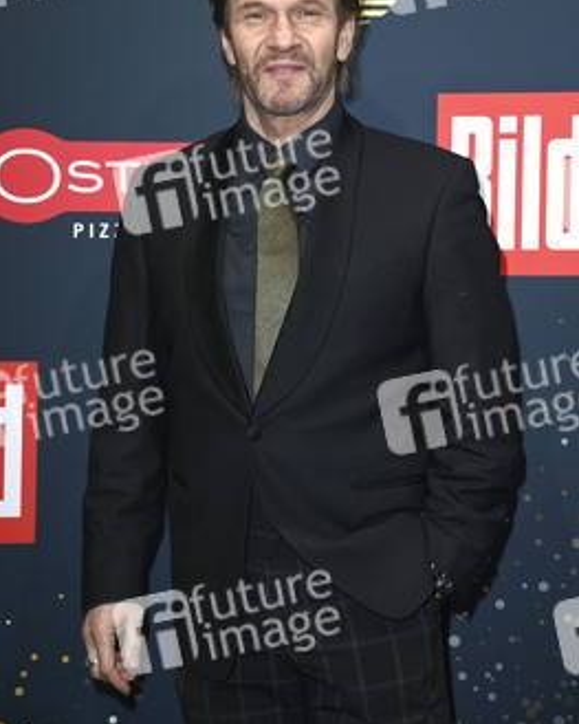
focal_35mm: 97
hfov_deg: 15.9
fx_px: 2079
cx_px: 291
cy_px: 293
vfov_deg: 19.7
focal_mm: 85
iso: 320
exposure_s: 1/250
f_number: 5.6
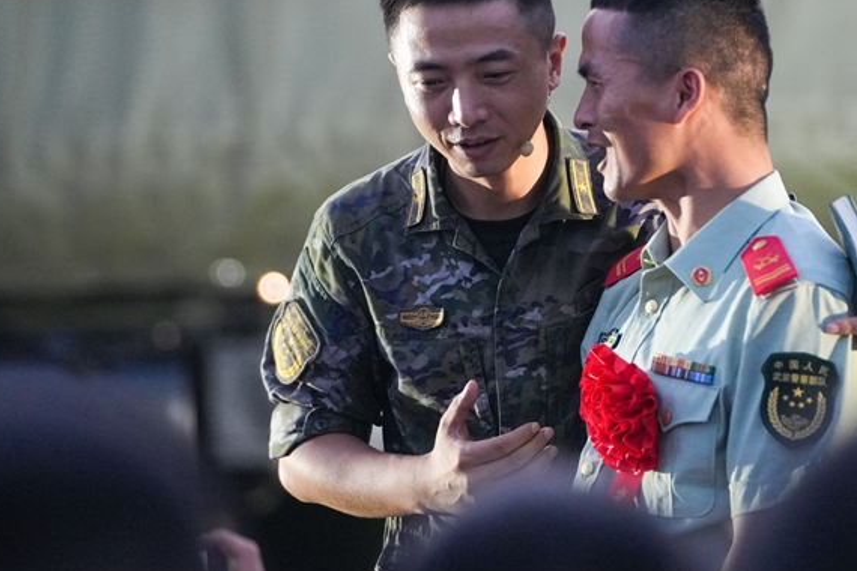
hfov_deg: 7.3
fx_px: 6713
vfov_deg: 4.9
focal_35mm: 282
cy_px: 175
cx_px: 532
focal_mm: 134
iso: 2500
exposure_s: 1/100
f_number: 2.8
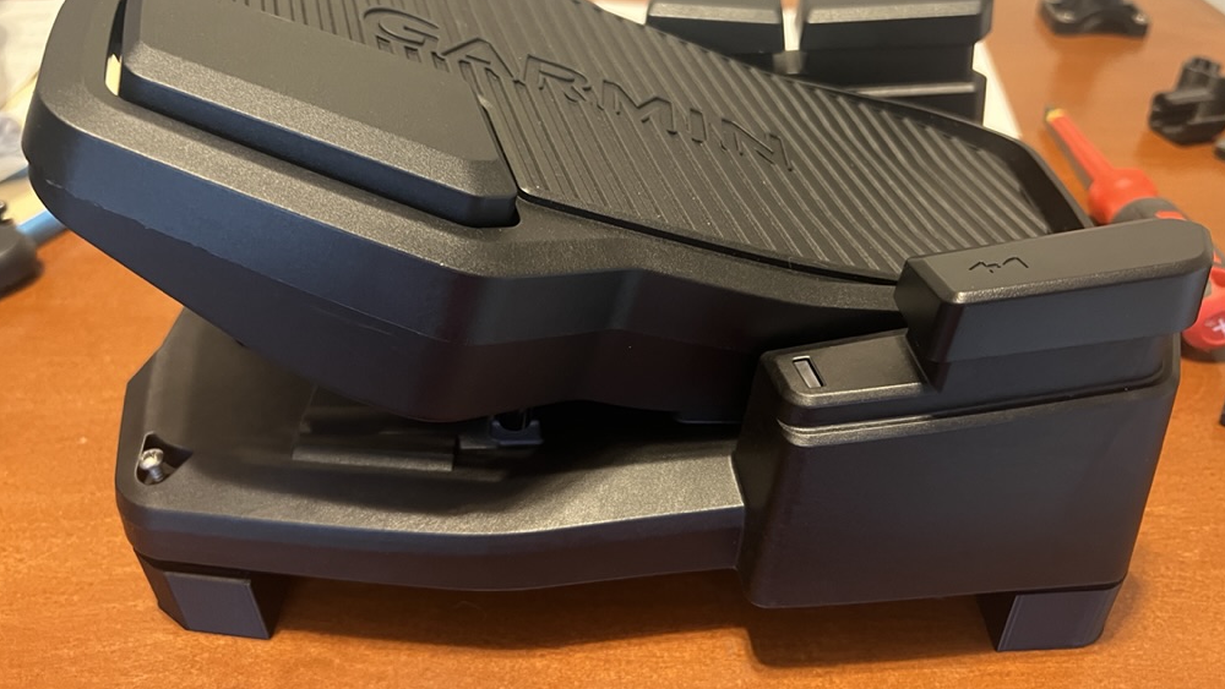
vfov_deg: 40.2
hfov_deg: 66.1
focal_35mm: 29
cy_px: 307
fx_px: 942
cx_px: 604
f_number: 1.5
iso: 500
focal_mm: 5.7
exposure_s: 1/40
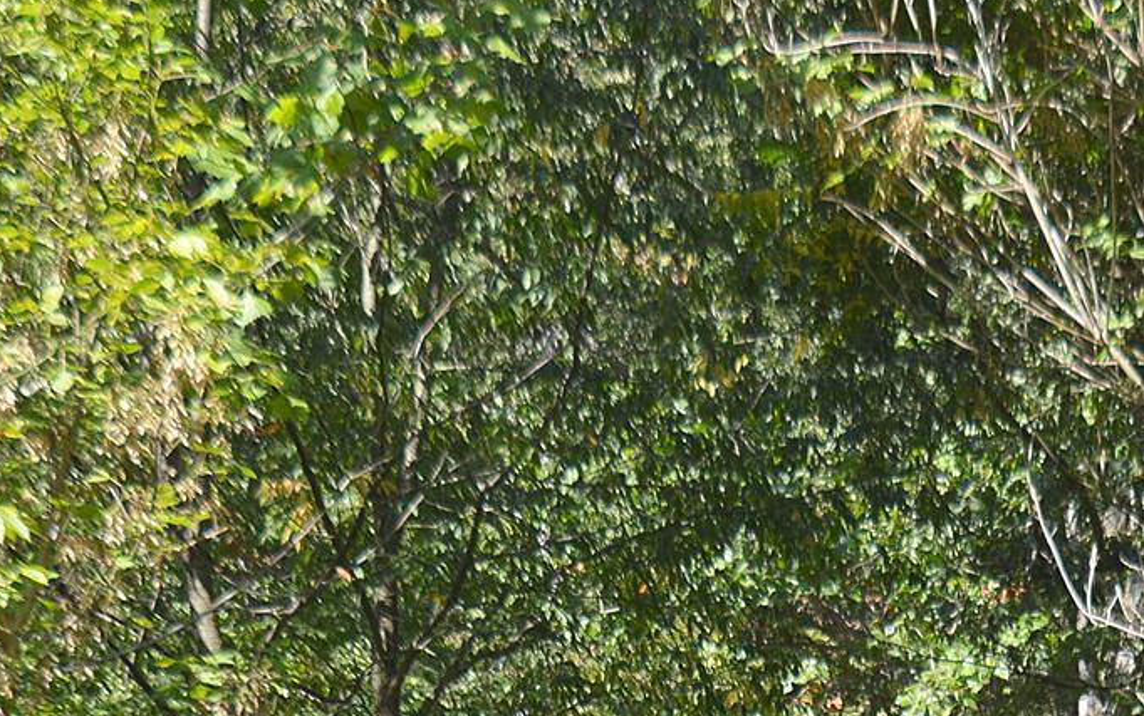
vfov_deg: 11.3
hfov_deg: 18.8
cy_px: 1133
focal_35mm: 110
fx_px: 3431
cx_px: 902
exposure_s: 1/160
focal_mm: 24
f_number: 6.3
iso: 100
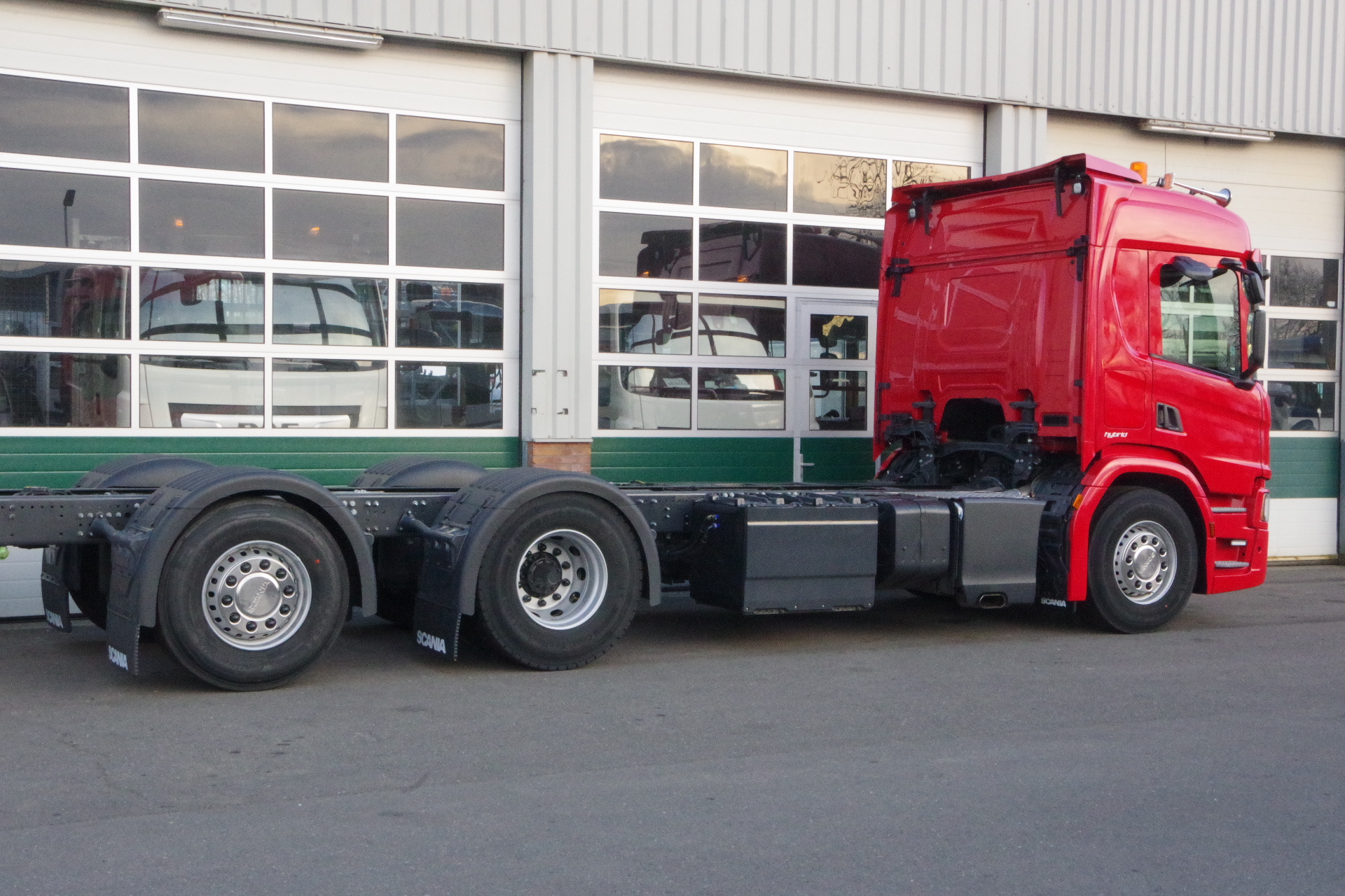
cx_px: 672
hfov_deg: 42.7
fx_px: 1718
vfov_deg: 29.2
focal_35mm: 46
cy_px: 448
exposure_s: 1/60
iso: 6400
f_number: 22
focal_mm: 31
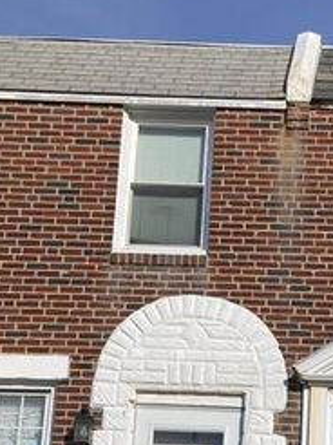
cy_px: 549
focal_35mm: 76
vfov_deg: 23.3
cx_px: 389
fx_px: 977
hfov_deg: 18.4
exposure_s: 1/3205
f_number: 1.8
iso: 20
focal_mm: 3.99
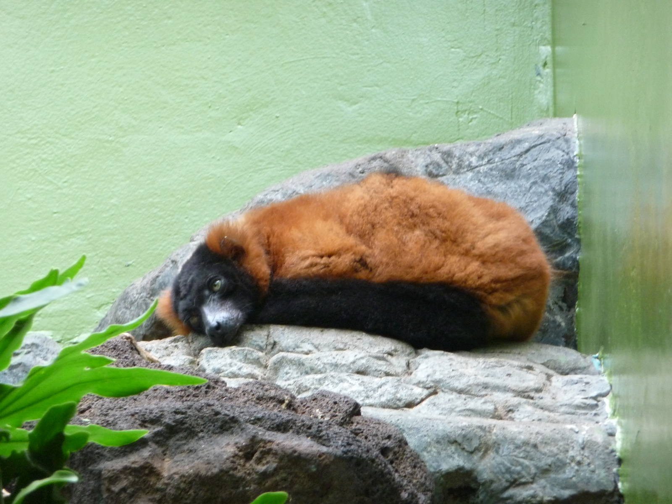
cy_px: 252
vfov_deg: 5.3
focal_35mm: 280
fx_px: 5436
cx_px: 336
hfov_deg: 7.1
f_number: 4.9
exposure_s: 1/20
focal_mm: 47
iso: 400
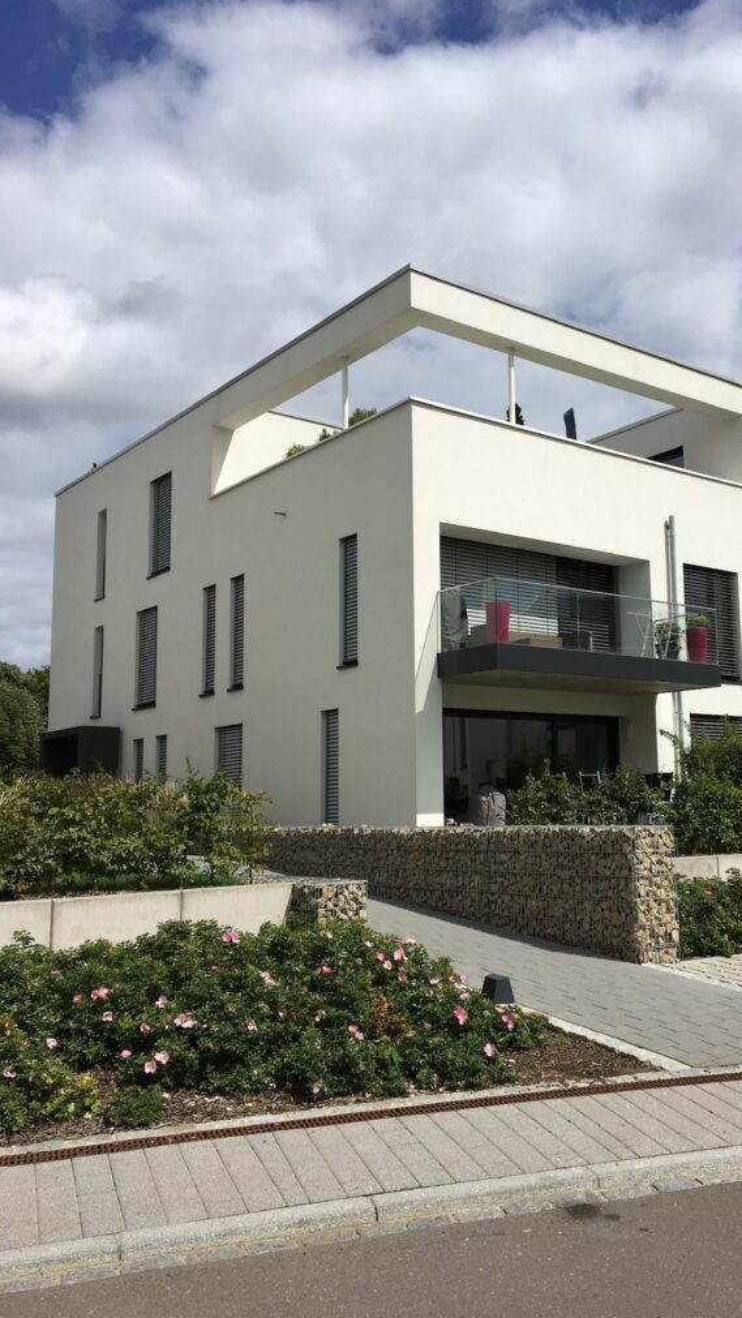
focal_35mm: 32
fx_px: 1119
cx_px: 490
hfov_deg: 36.3
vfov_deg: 61.0
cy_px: 652
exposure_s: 1/3663
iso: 25
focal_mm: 4.15
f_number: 2.2
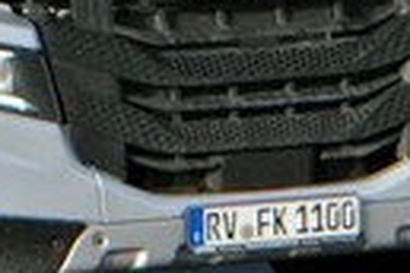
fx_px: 9133
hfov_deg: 2.6
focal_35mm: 802
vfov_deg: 1.7
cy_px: -397
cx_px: -448
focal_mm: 86
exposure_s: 1/3200
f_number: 6.3
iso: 1250
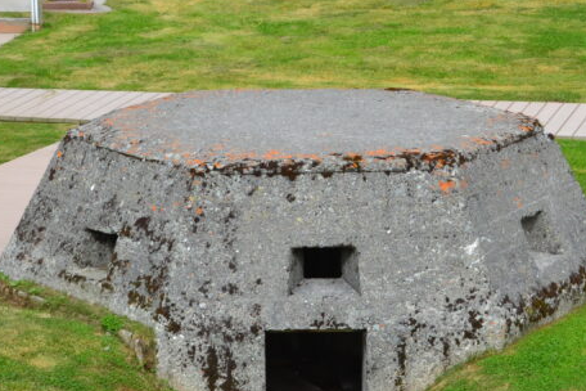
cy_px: 115
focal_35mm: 185
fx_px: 3013
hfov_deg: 11.1
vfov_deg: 7.4
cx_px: 436
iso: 400
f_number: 11
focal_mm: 55
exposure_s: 1/320
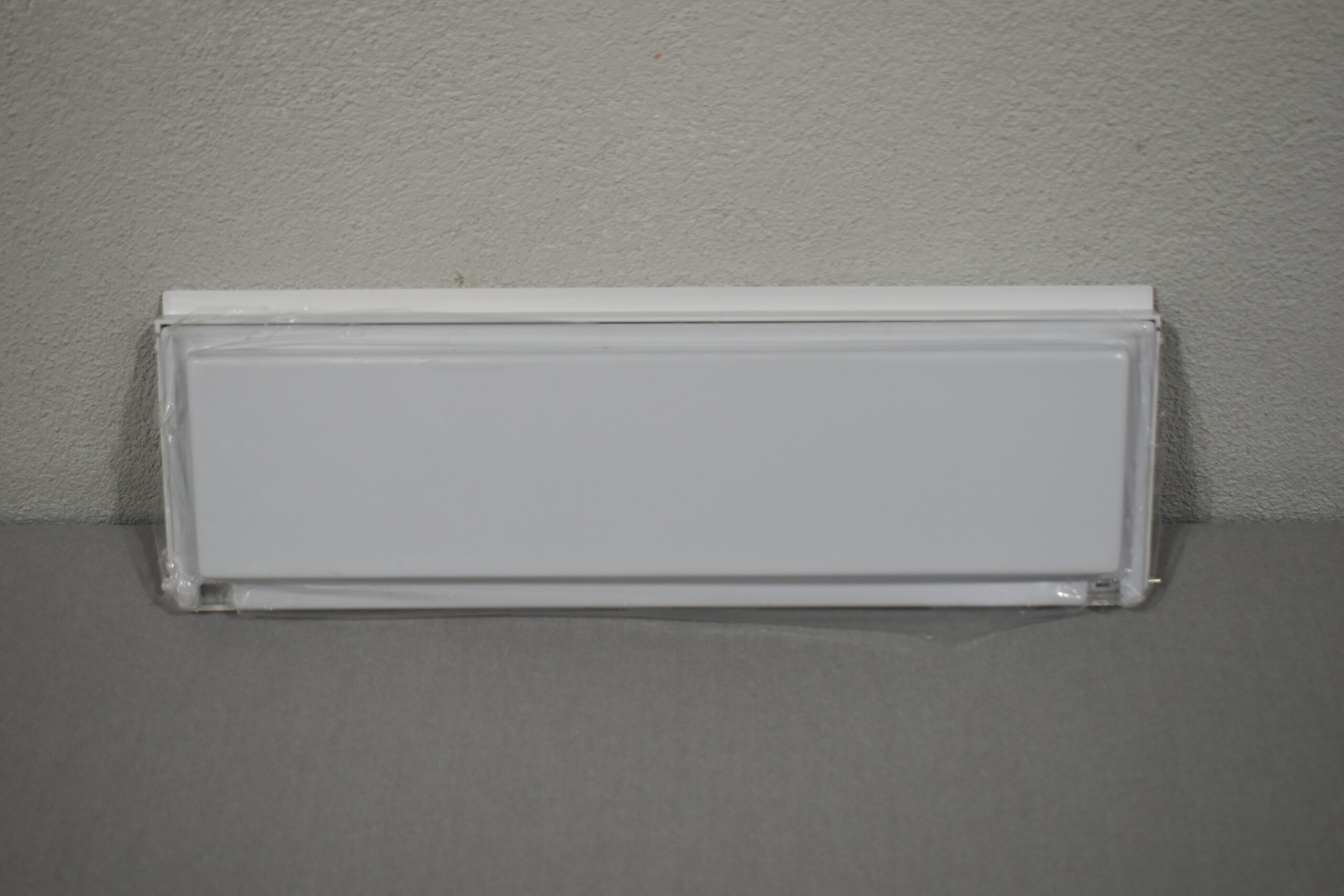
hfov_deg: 38.9
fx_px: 1904
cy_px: 448
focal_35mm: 51
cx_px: 672
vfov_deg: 26.5
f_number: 5
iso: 400
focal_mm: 34
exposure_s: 1/250
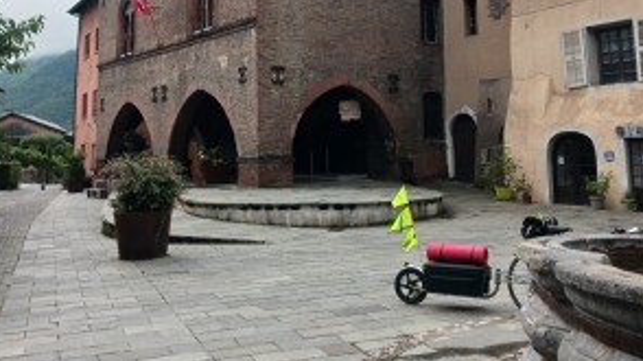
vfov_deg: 29.1
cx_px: 326
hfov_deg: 50.5
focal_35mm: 40
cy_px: 83
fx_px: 682
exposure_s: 1/100
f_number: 1.8
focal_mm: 4
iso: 32
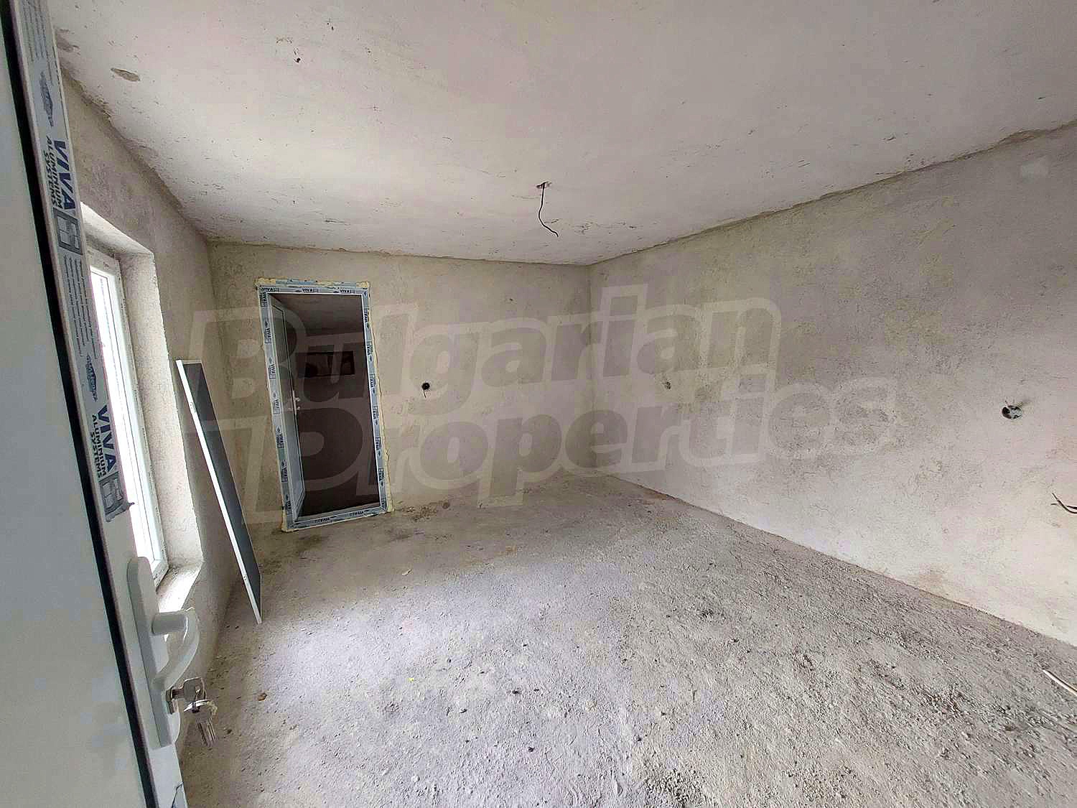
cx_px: 538
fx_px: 404
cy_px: 404
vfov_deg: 89.9
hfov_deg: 106.2
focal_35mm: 13
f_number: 2.2
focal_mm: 1.74
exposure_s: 1/50
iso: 250
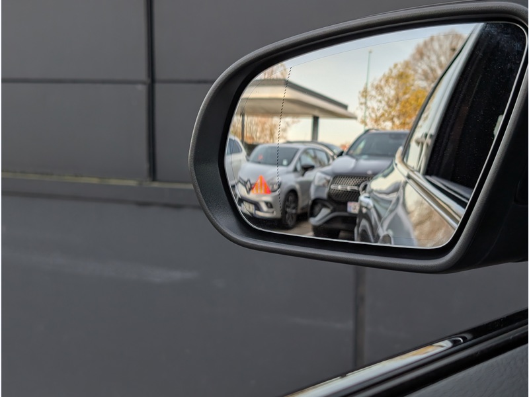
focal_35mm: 49
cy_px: 198
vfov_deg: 29.7
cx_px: 264
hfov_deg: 38.9
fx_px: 749
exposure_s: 1/604
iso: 20
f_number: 1.68
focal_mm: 6.9
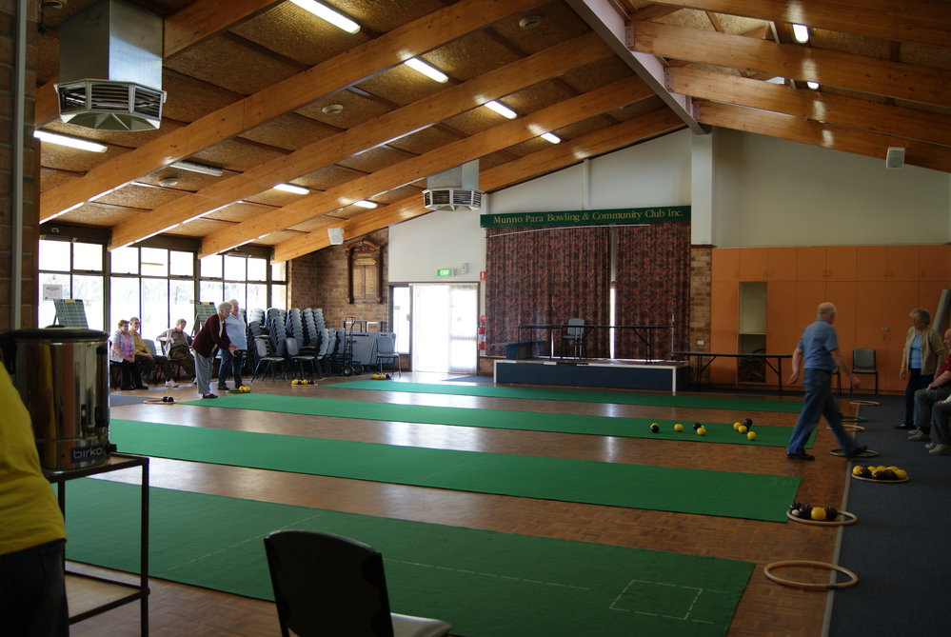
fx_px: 873
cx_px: 476
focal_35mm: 33
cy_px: 318
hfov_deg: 57.2
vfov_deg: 40.1
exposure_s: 1/40
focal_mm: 22
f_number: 4
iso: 125
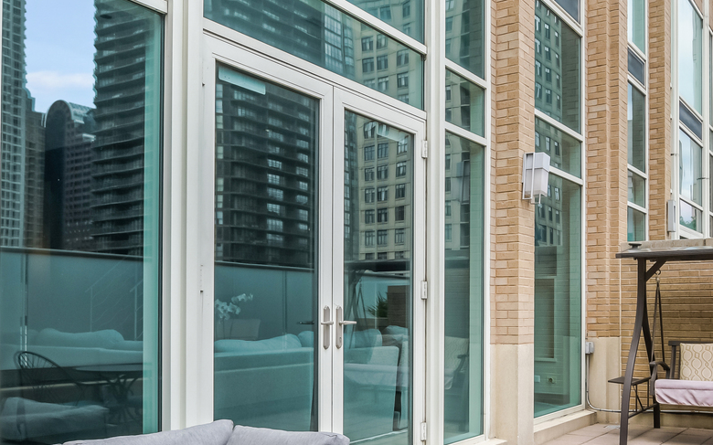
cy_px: 308
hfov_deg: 53.4
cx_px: 447
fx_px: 699
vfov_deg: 34.9
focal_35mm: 36
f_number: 11
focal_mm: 11.5
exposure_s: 1/1000
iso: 320
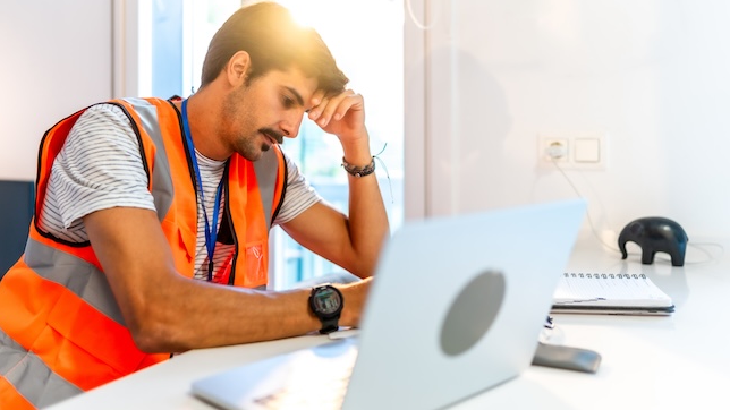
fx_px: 716
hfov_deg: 54.0
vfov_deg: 32.0
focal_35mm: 37
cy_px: 195
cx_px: 366
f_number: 1.4
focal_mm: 35
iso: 320
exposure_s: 1/250
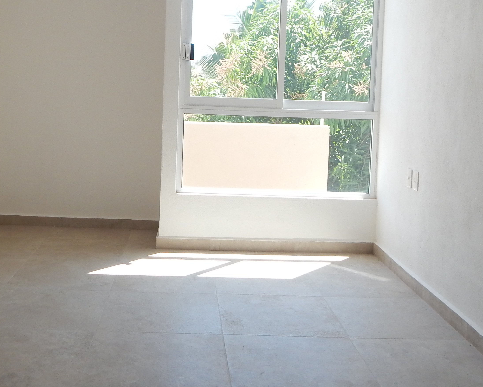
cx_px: 190
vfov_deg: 33.1
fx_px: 643
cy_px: 127
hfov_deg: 40.9
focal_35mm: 45
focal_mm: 4
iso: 125
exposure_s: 1/320
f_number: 3
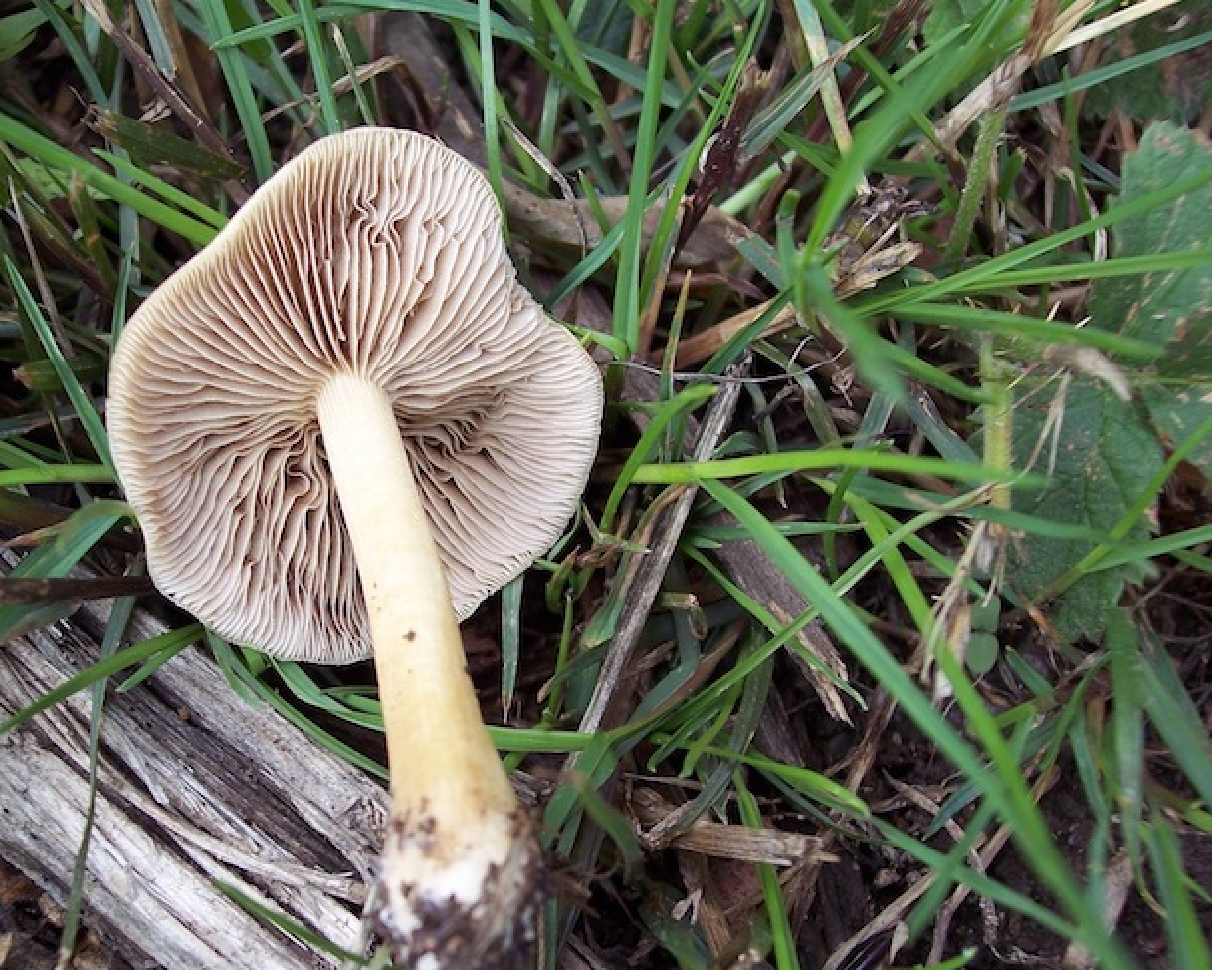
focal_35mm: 50
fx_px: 1793
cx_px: 444
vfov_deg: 30.2
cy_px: 518
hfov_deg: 37.1
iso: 100
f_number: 3.4
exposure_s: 1/180
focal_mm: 8
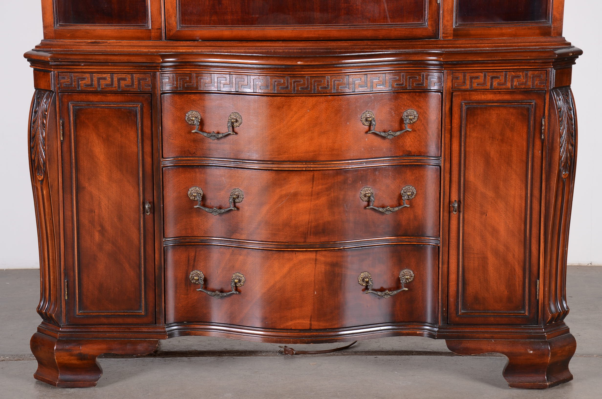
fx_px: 1452
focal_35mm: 87
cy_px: 200
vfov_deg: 15.6
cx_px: 301
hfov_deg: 23.4
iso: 125
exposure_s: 1/125
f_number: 8
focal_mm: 58
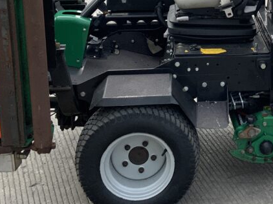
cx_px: 272
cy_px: -22
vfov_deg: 16.3
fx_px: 694
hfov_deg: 21.5
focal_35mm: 88
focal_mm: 3
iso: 16
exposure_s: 1/759
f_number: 1.8
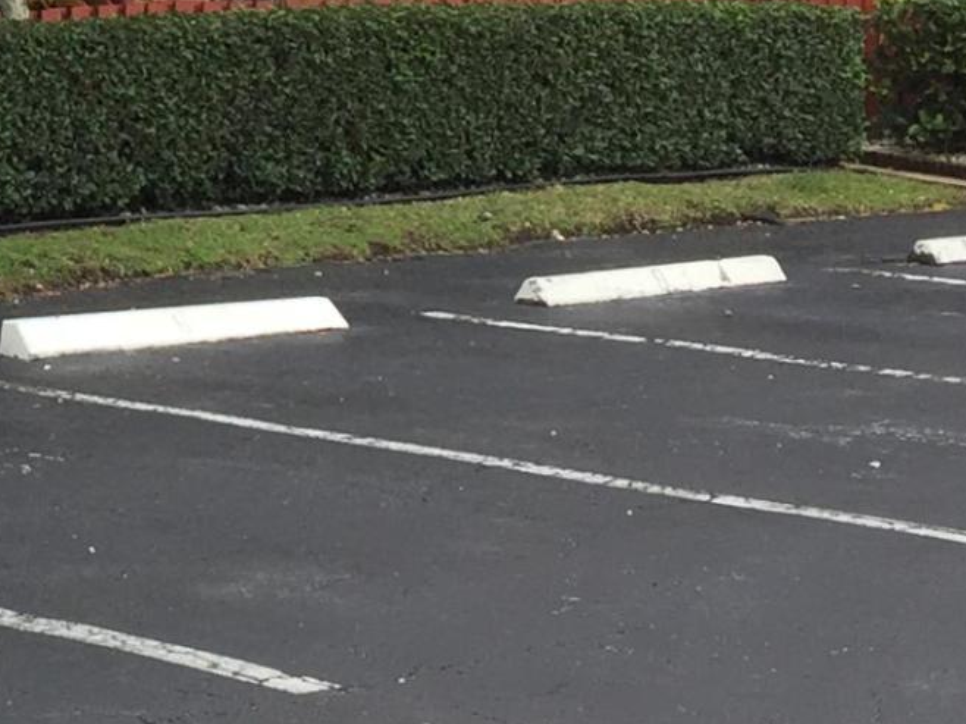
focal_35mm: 127
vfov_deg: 11.2
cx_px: -386
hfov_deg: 14.7
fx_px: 3543
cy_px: -377
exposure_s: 1/356
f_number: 2.2
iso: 32
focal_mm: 4.15
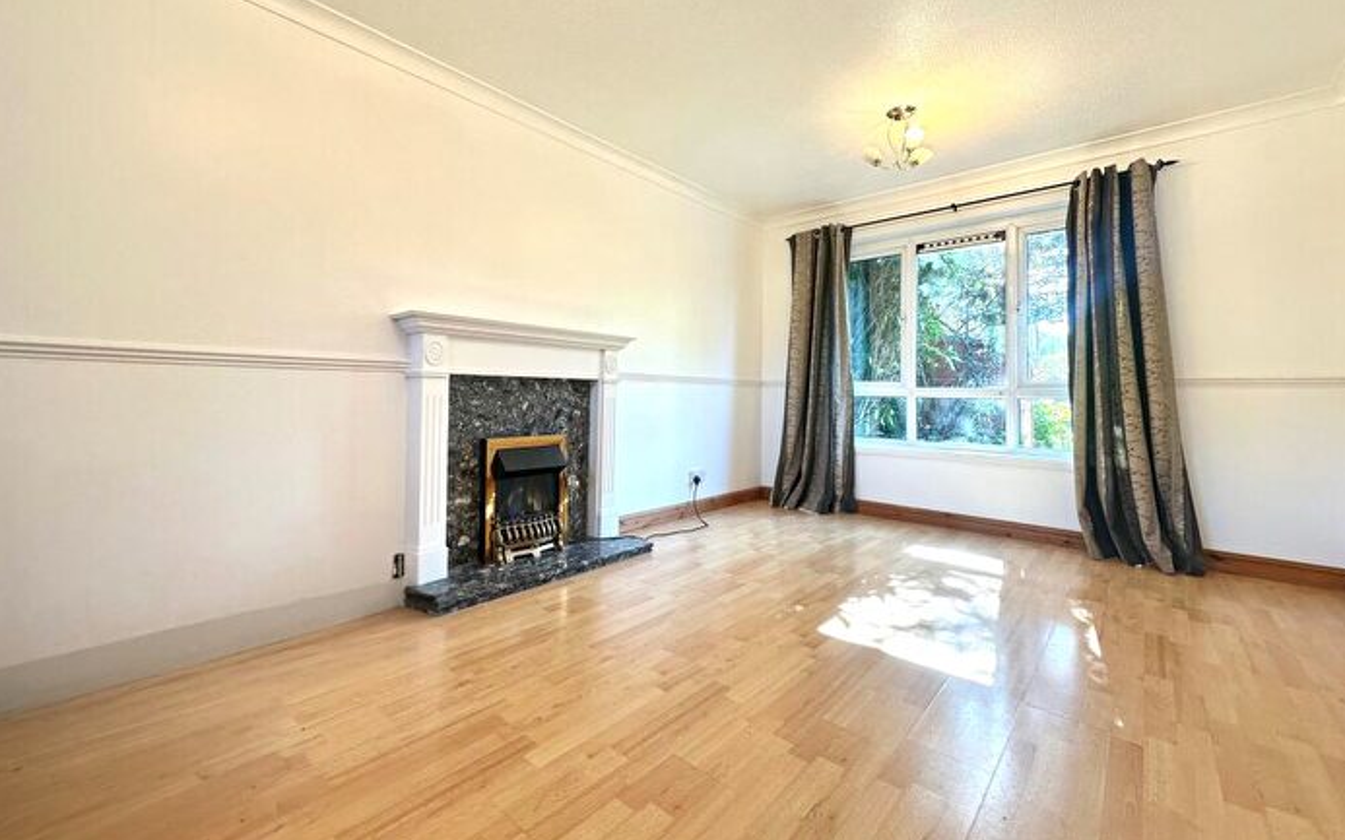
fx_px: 550
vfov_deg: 74.6
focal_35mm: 15
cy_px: 379
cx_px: 672
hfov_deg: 101.5
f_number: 2.2
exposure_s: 1/100
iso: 100
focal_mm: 2.22
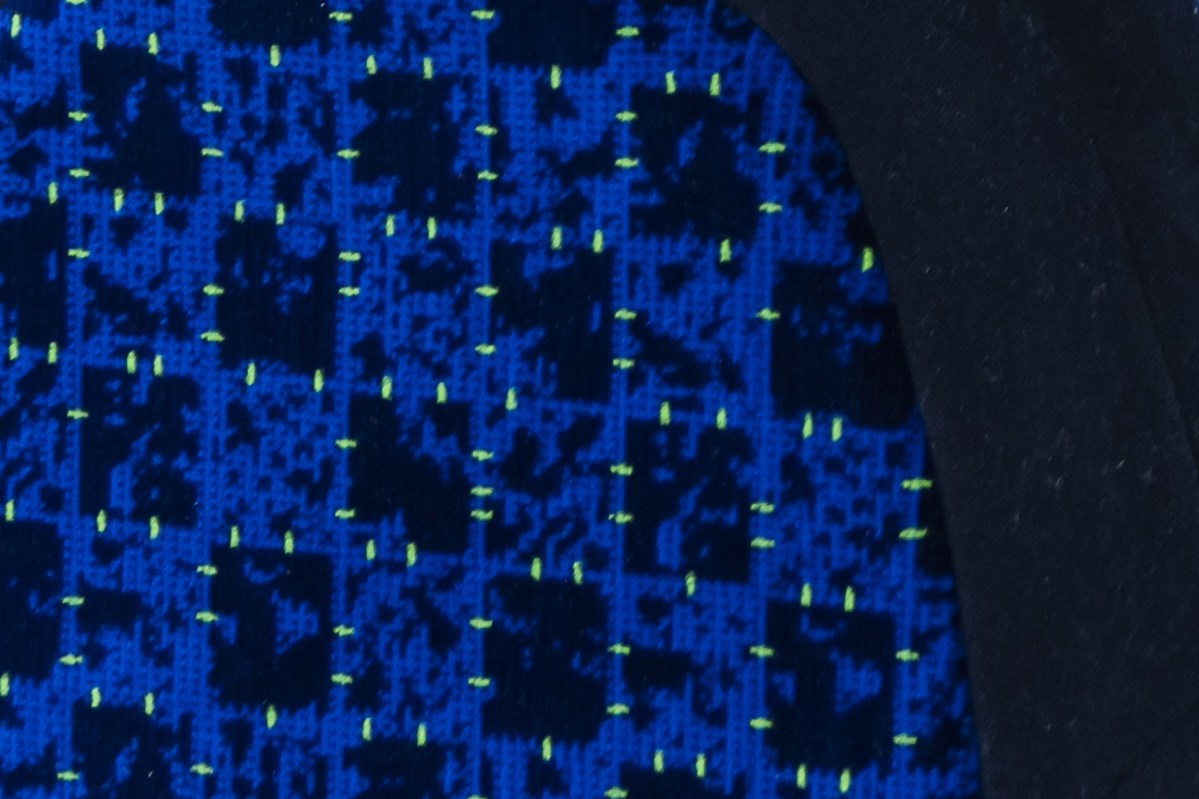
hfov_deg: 9.5
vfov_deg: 6.7
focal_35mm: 193
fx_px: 6427
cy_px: -1208
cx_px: 2814
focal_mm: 28
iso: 400
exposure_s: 1/320
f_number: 2.8
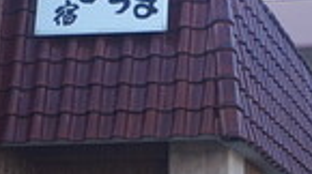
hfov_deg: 16.4
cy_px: 185
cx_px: 267
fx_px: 1074
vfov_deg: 9.2
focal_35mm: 130
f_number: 1.9
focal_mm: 3.6
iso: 40
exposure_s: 1/320
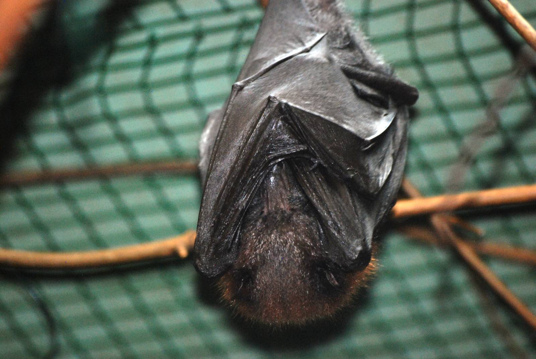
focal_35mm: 360
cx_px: 268
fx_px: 5366
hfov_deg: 5.7
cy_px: 180
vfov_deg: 3.8
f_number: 5.3
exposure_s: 1/60
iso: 1000
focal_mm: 240
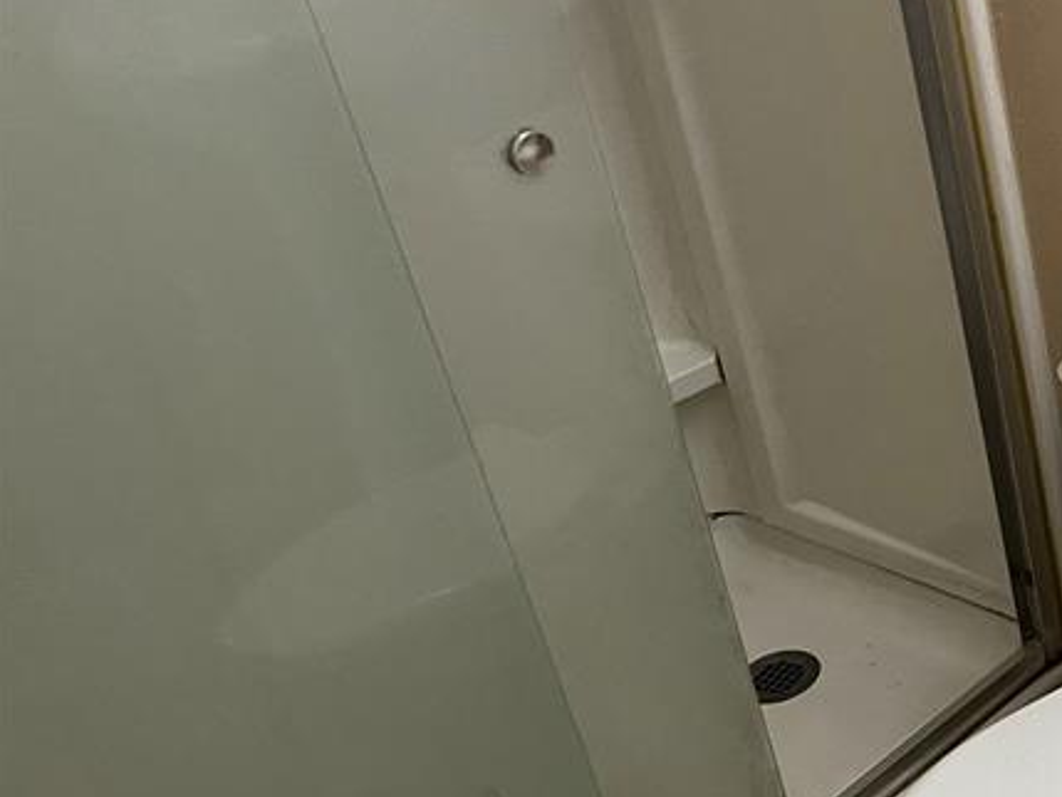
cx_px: 1263
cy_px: 329
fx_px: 1903
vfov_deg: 23.6
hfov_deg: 27.6
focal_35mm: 62
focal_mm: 5.1
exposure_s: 1/60
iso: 160
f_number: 1.6
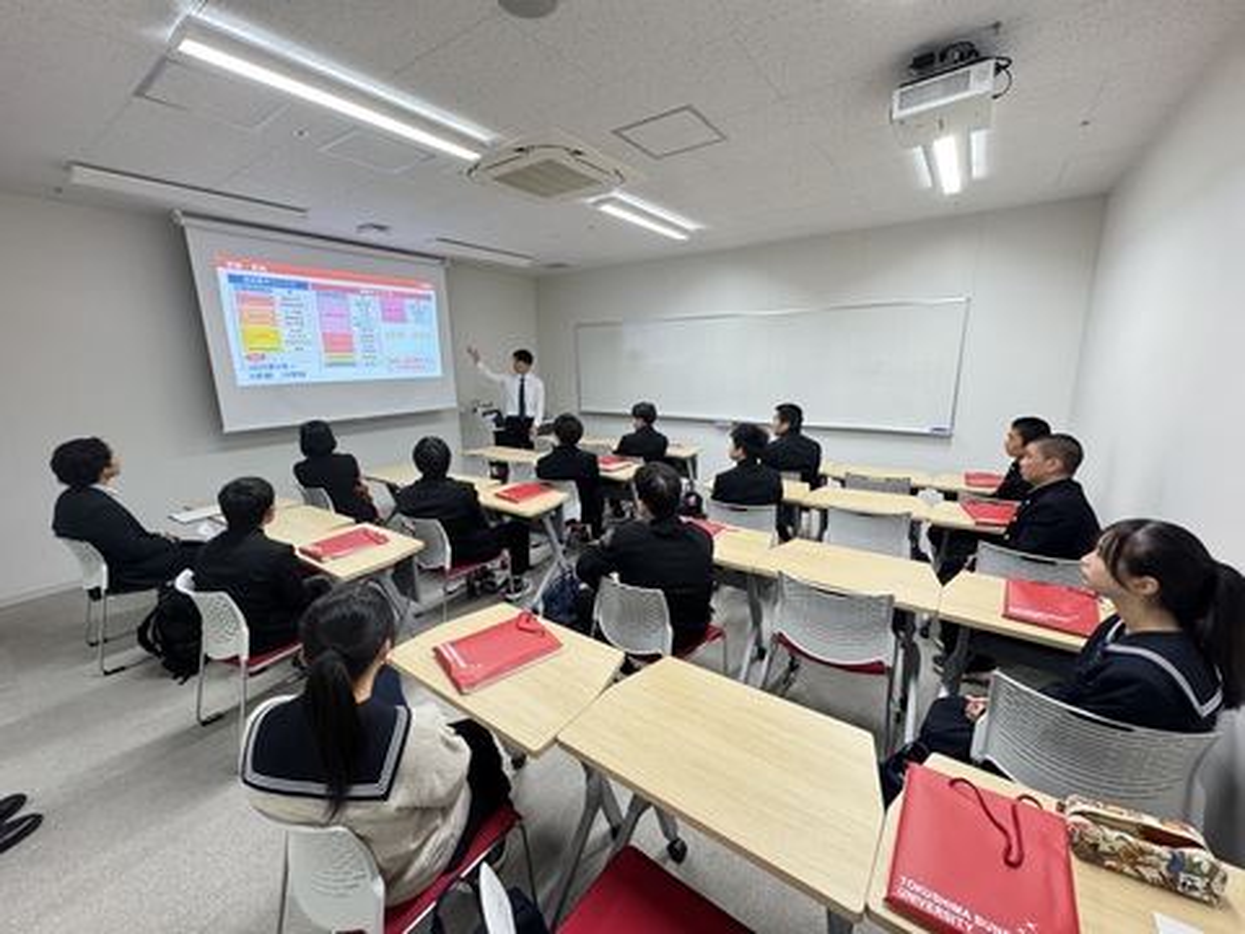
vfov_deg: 85.7
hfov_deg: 102.1
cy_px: 467
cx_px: 622
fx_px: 504
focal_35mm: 14
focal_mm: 2.22
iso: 320
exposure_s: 1/99
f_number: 2.2
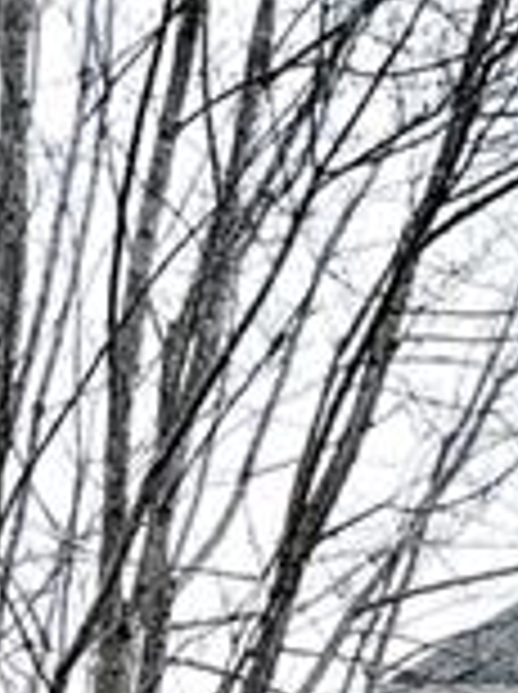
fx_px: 2401
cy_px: 1220
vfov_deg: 14.6
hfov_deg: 11.0
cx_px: 1108
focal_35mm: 120
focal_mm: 6.7
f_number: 1.8
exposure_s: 1/312
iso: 16
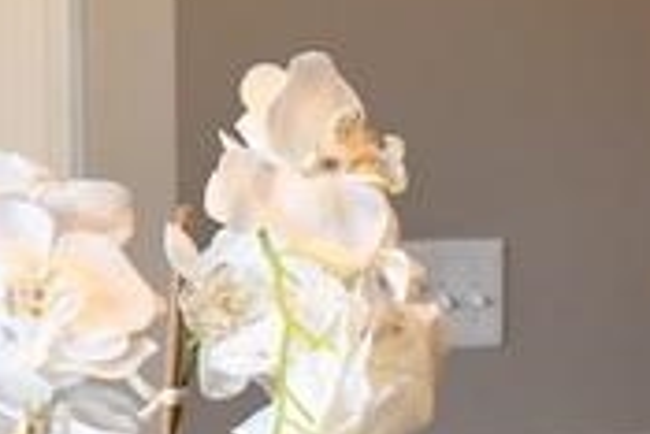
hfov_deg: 9.9
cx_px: -847
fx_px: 3361
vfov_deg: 7.4
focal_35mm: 186
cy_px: 304
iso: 1000
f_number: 3.5
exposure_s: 1/125
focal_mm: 20
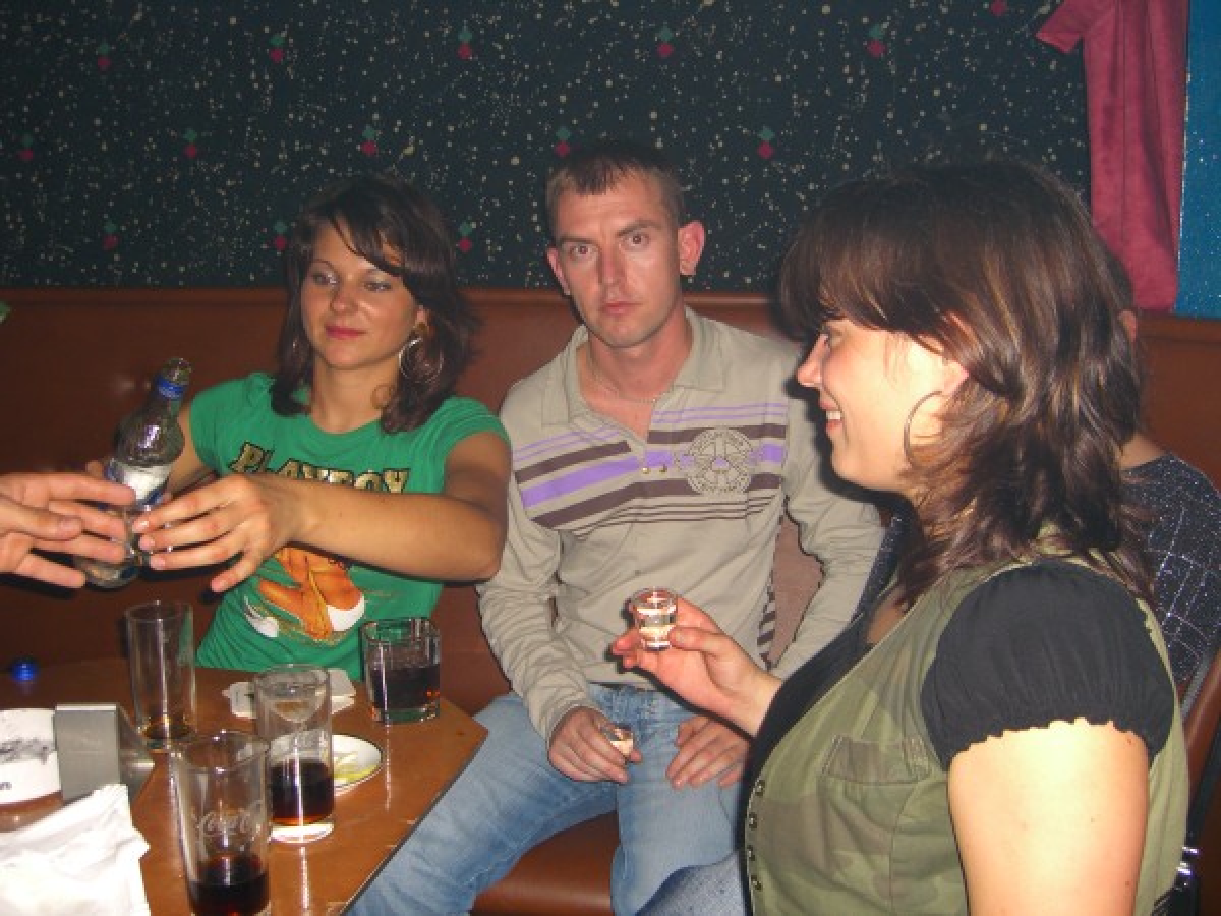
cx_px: 610
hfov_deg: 49.0
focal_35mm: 38
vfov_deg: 37.7
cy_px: 458
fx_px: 1340
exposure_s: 1/60
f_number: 2.8
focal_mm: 7.9
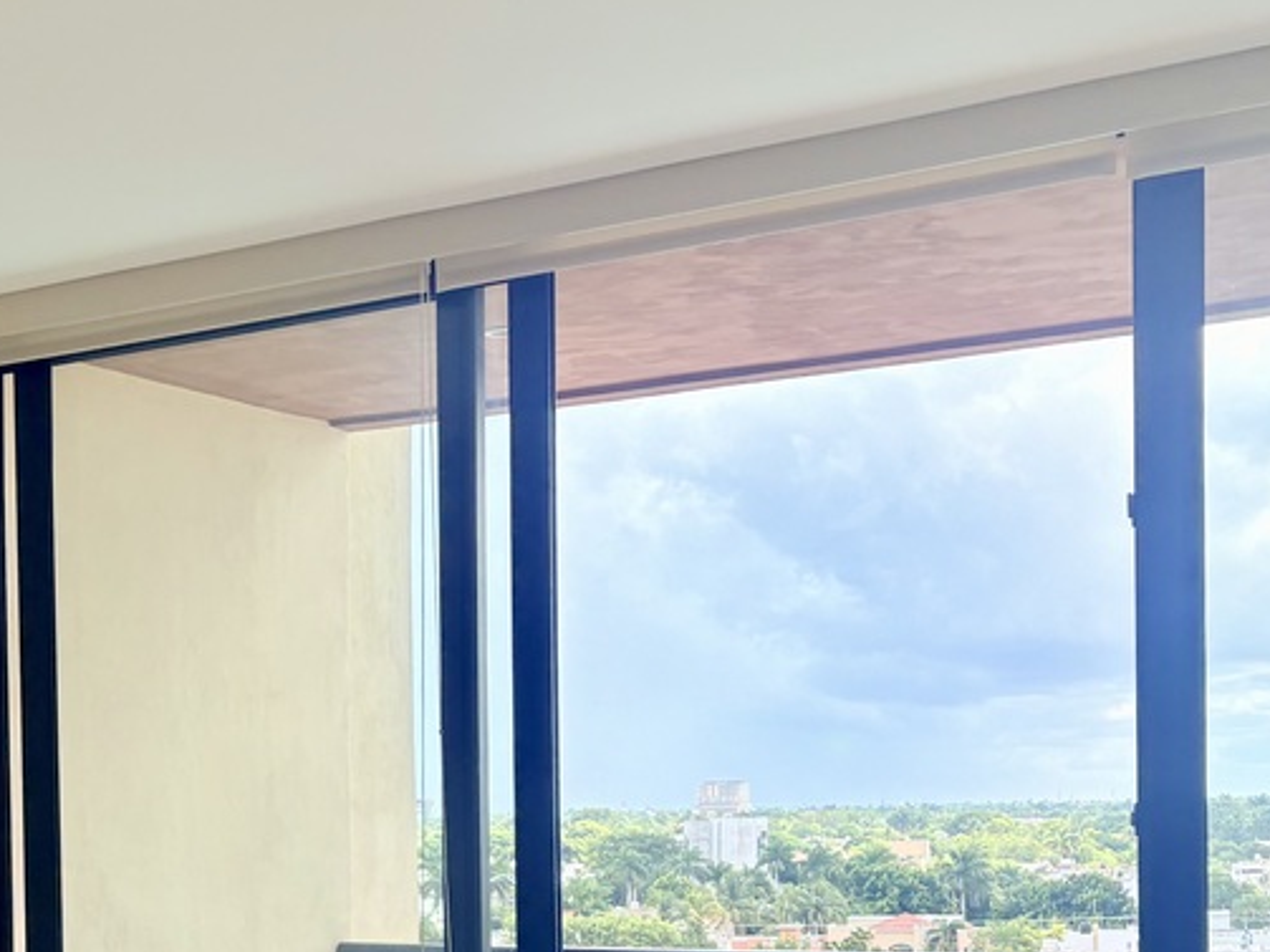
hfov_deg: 29.8
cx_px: 104
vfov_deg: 23.1
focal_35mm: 62
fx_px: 2274
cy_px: 841
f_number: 1.6
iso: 64
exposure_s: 1/920
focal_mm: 5.96
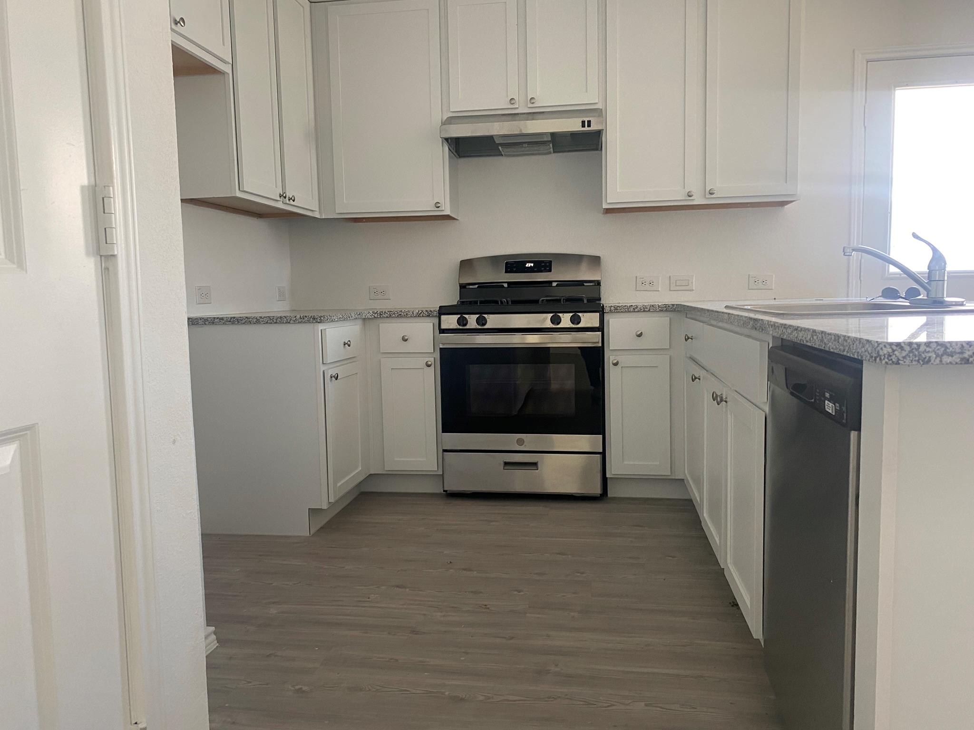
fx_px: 732
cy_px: 365
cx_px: 487
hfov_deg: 67.3
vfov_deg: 53.1
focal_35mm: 26
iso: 160
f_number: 1.8
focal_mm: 4.25
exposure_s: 1/60
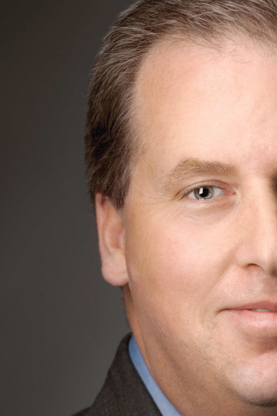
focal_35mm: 493
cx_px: 214
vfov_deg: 4.2
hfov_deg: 2.8
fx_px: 5690
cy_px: 332
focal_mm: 190
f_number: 5.6
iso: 100
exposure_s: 1/125
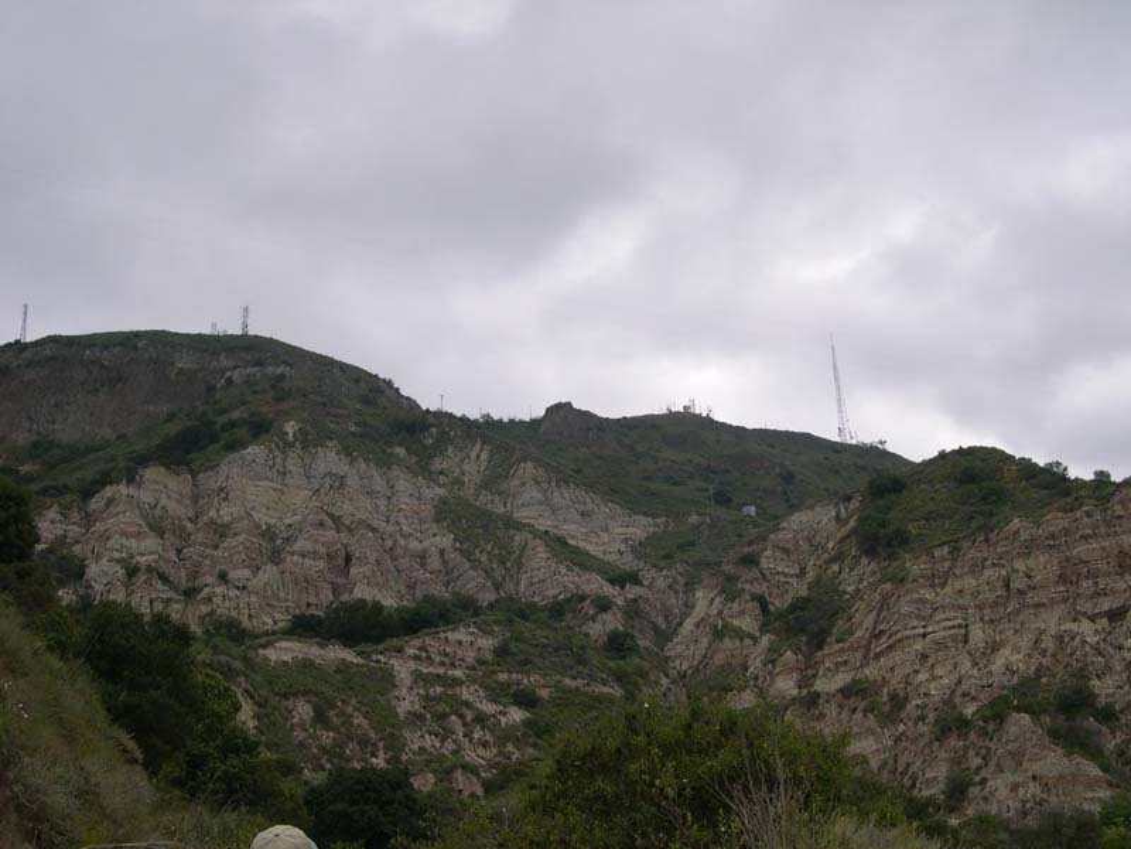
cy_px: 424
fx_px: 1242
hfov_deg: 49.0
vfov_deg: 37.7
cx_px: 566
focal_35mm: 38
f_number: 7.6
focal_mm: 8
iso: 100
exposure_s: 1/201
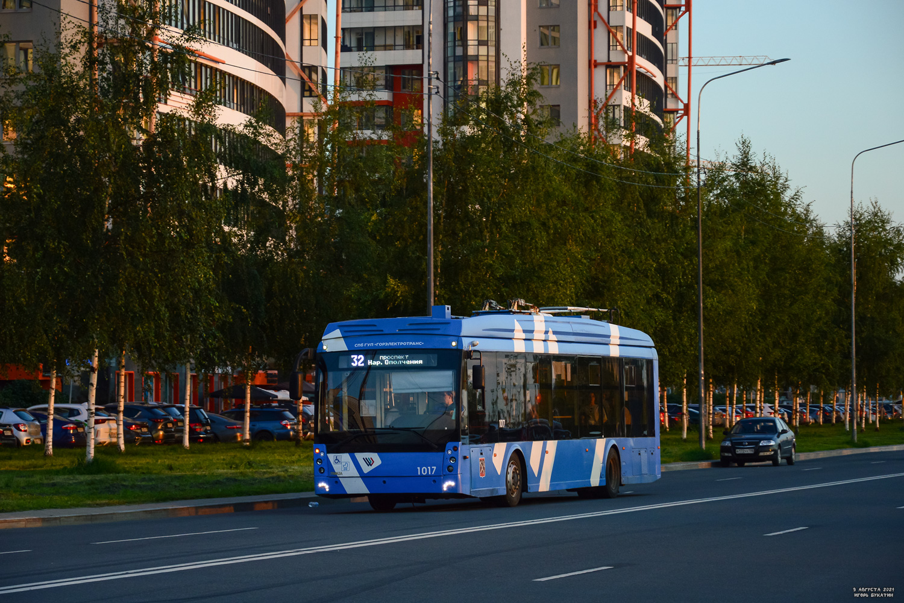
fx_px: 3201
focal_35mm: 128
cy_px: 302
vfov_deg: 10.8
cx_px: 452
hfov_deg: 16.1
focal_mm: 85
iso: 800
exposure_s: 1/400
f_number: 6.3
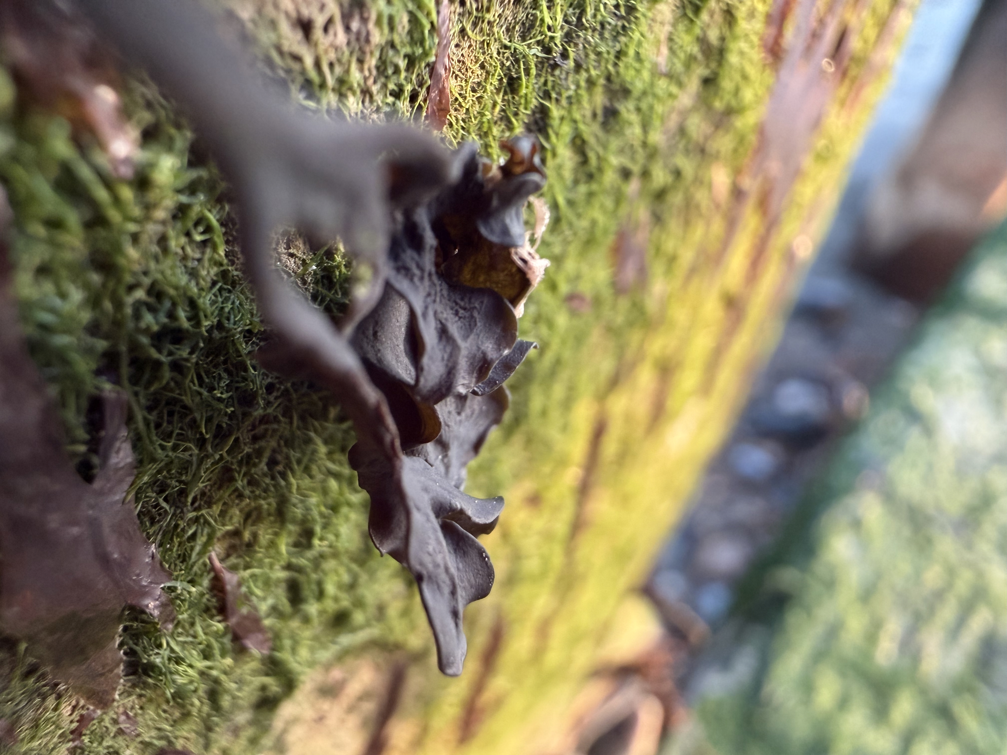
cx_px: 504
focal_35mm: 25
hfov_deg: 69.4
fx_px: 727
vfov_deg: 54.9
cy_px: 378
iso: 320
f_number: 2.2
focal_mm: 2.22
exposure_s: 1/92
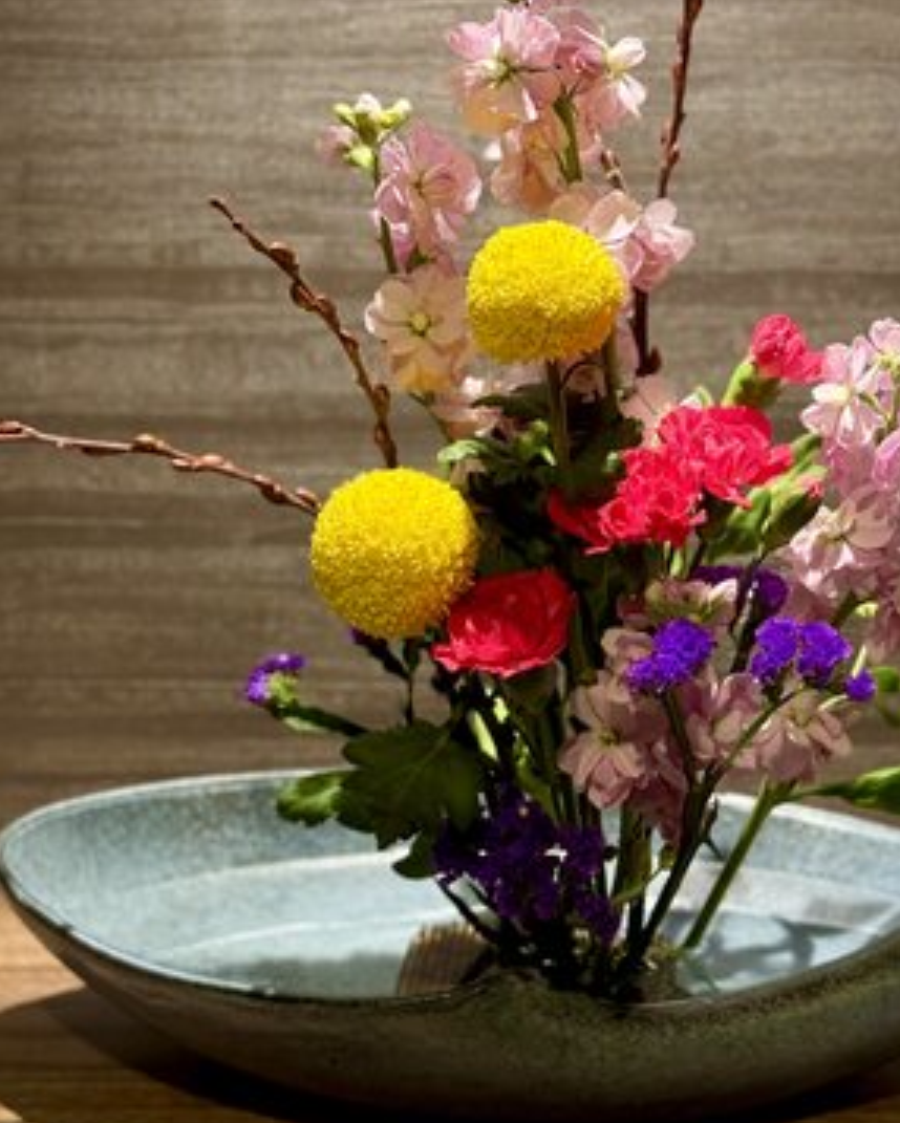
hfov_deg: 21.9
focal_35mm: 70
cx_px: 526
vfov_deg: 26.9
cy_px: 349
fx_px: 2329
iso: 100
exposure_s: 1/60
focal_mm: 6.76
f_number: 1.78
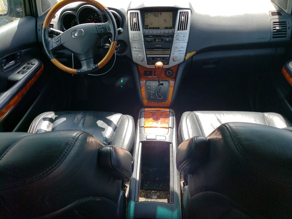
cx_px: 146
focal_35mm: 26
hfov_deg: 67.3
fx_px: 219
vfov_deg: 53.1
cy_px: 110
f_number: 1.5
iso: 50
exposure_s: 1/625
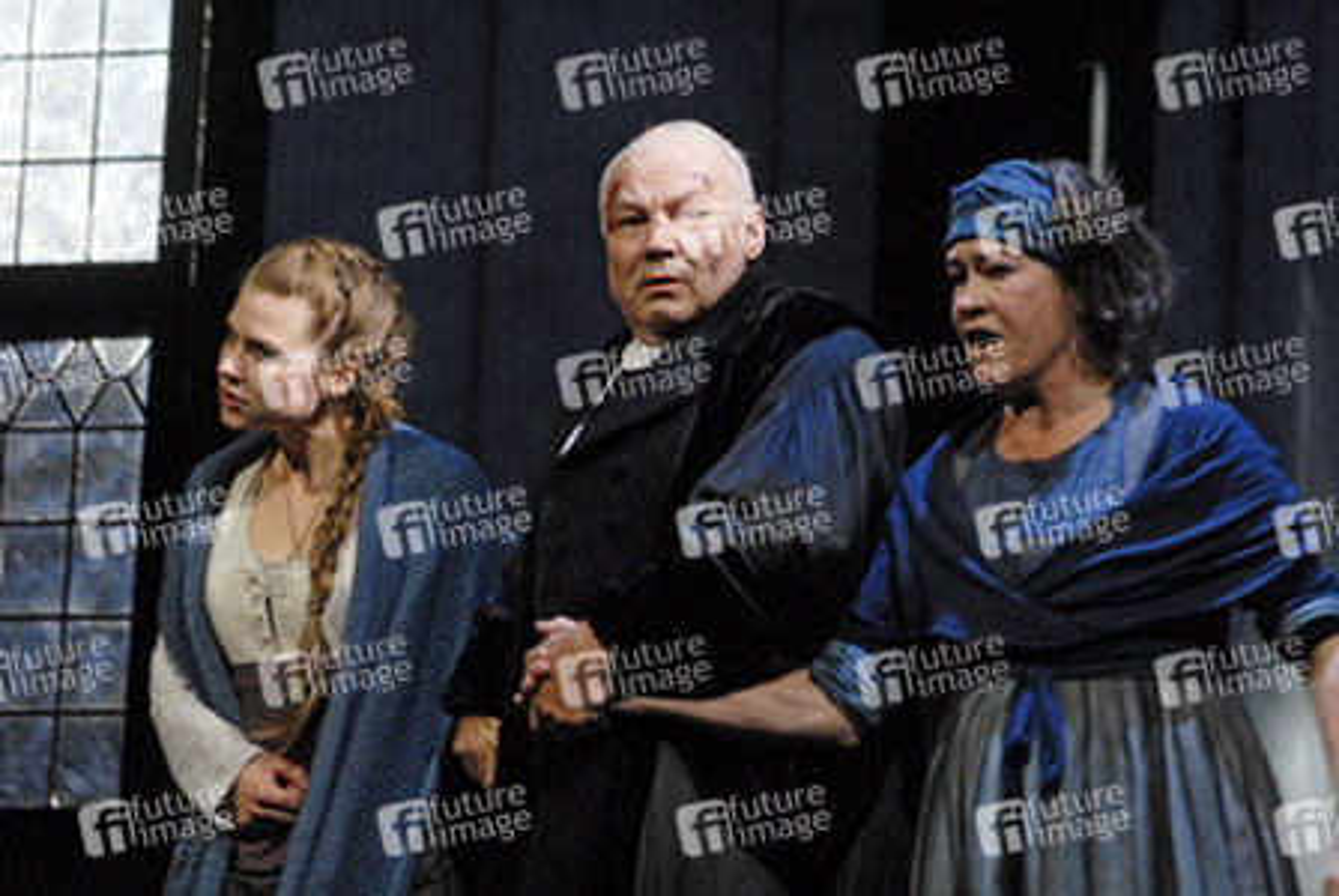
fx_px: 5586
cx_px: 670
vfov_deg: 9.2
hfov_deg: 13.7
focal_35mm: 150
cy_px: 448
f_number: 6.3
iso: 1000
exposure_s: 1/40
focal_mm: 100
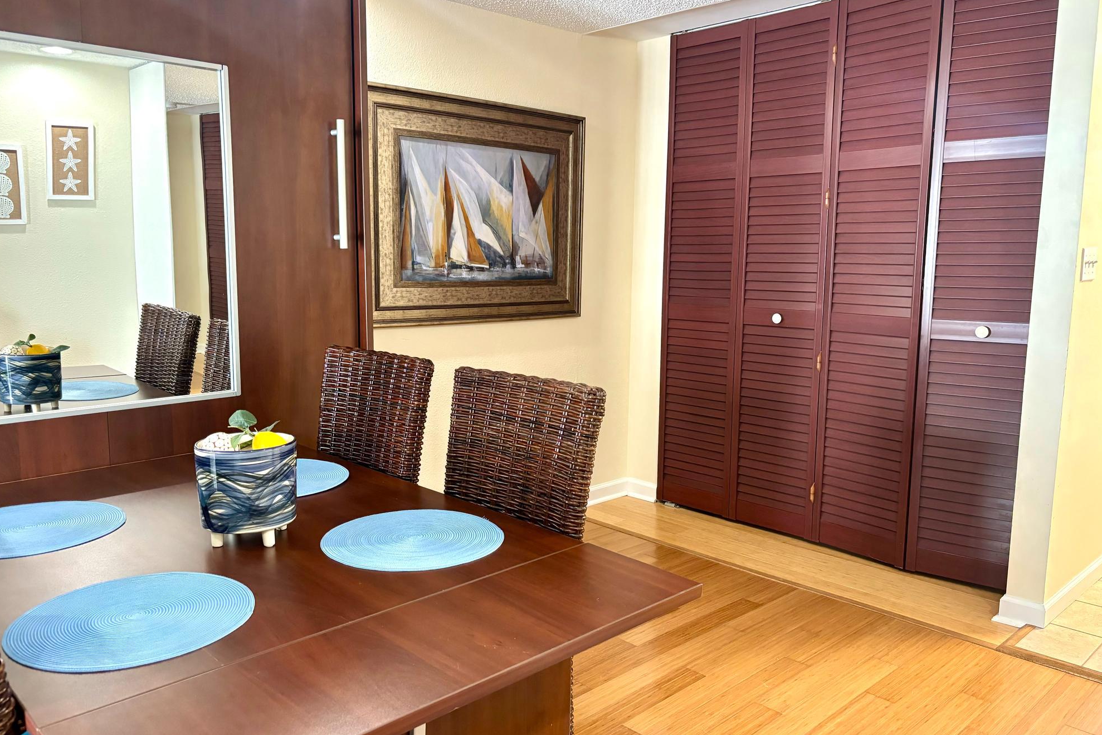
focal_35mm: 28
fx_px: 857
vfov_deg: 46.4
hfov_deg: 65.5
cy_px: 364
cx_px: 545
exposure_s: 1/60
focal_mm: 5.96
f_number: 1.6
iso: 320
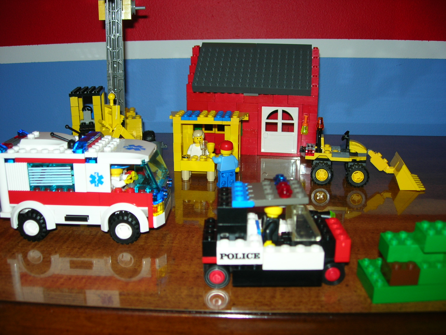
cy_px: 168
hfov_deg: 49.0
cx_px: 223
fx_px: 490
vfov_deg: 37.7
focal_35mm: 38
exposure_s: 1/60.1
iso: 64
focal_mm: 7.8
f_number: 2.8
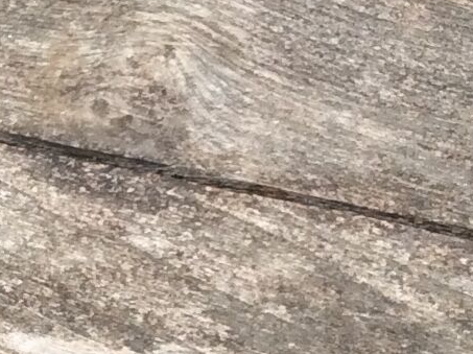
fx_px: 2499
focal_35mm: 183
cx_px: -23
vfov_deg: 8.0
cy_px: 383
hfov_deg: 10.7
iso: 32
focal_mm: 3.3
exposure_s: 1/608
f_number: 2.4
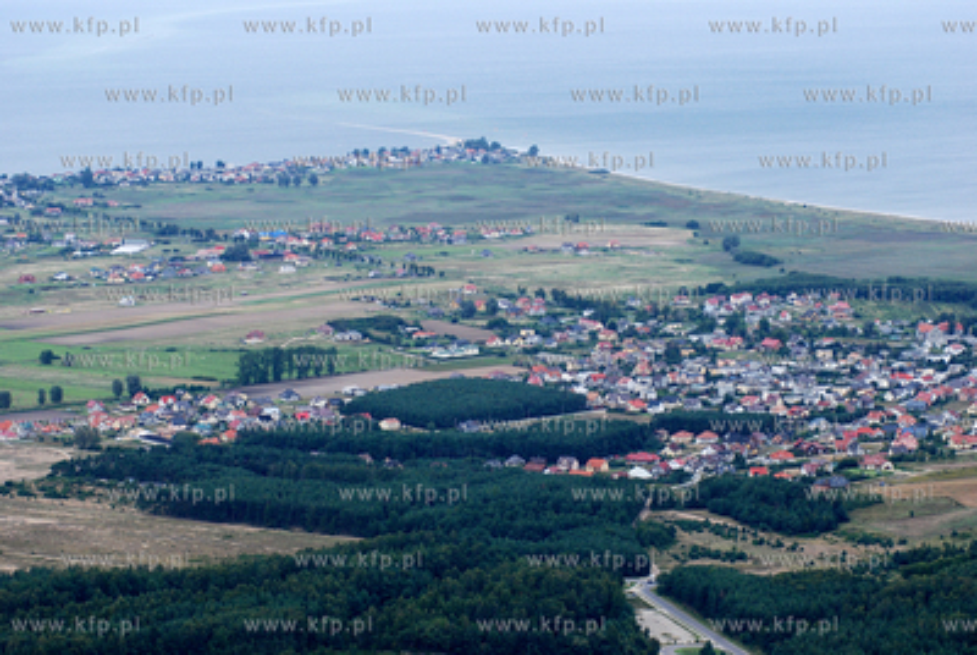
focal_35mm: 129
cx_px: 488
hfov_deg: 15.9
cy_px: 328
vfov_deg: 10.7
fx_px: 3506
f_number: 3.5
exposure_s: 1/800
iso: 400
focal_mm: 86
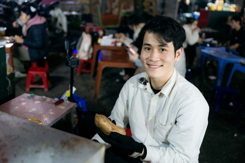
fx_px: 259
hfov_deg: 50.7
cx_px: 122
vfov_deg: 35.0
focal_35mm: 38
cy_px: 82
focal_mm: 38
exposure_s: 1/200
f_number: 2.8
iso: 4000
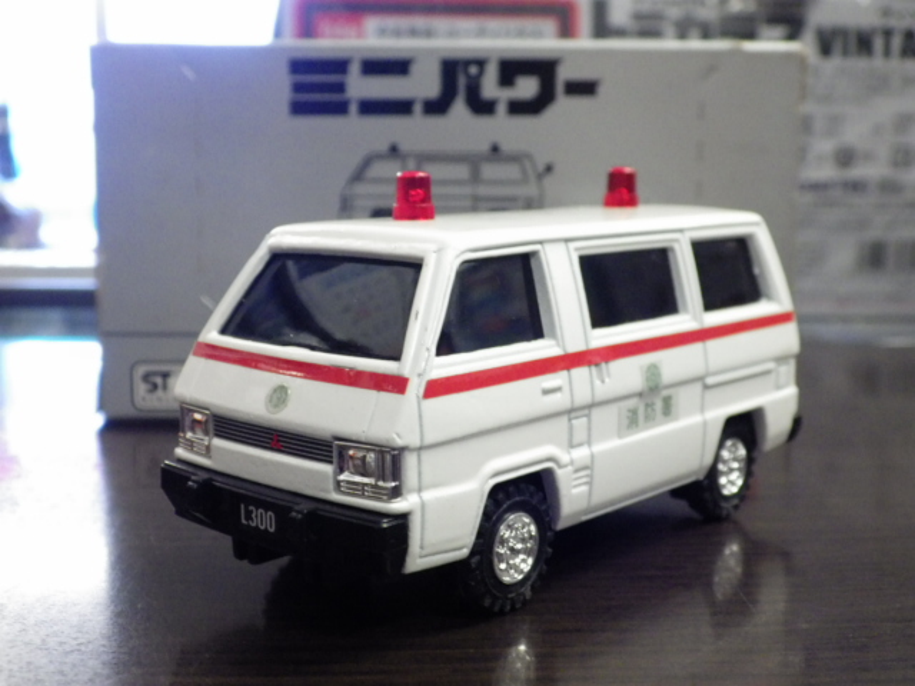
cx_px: 458
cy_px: 343
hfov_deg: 38.2
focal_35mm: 50
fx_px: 1322
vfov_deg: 29.1
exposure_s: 1/40
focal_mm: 9
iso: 800
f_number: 3.8
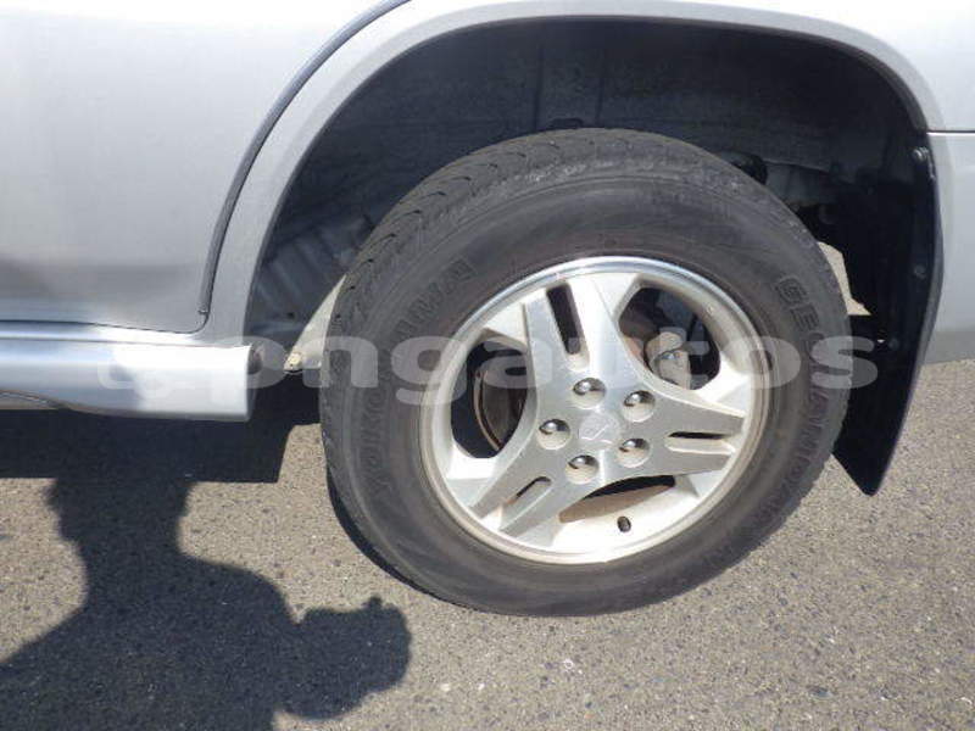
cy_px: 366
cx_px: 488
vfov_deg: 49.7
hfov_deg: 63.4
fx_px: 789
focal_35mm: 28
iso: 125
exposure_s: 1/640
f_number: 4.2
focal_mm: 5
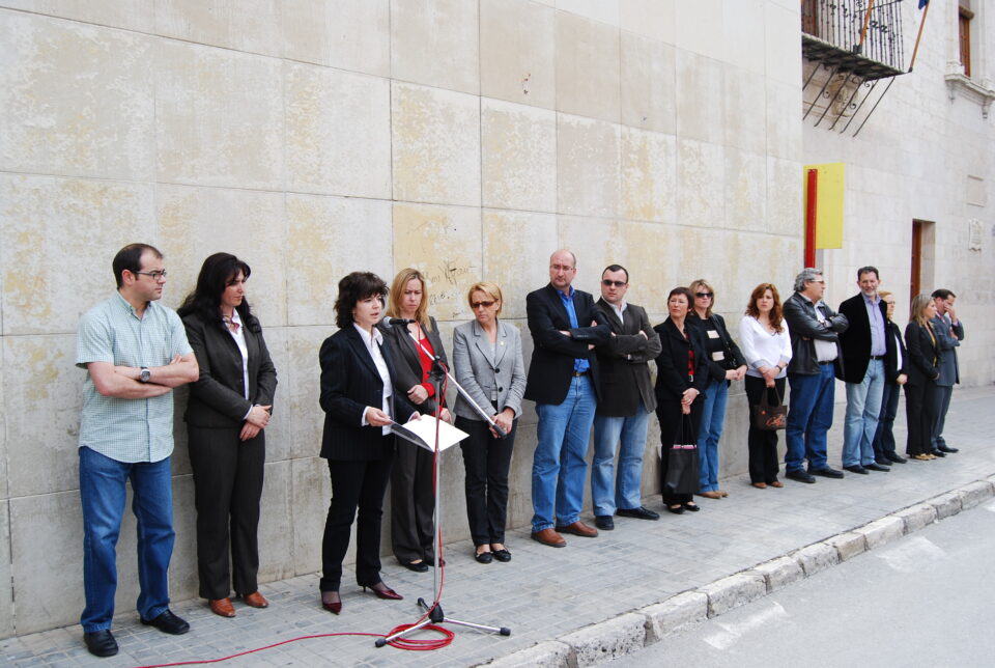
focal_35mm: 33
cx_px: 498
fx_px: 914
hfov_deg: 57.1
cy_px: 334
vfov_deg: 40.1
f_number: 5.6
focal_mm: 22
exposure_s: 1/125
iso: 100
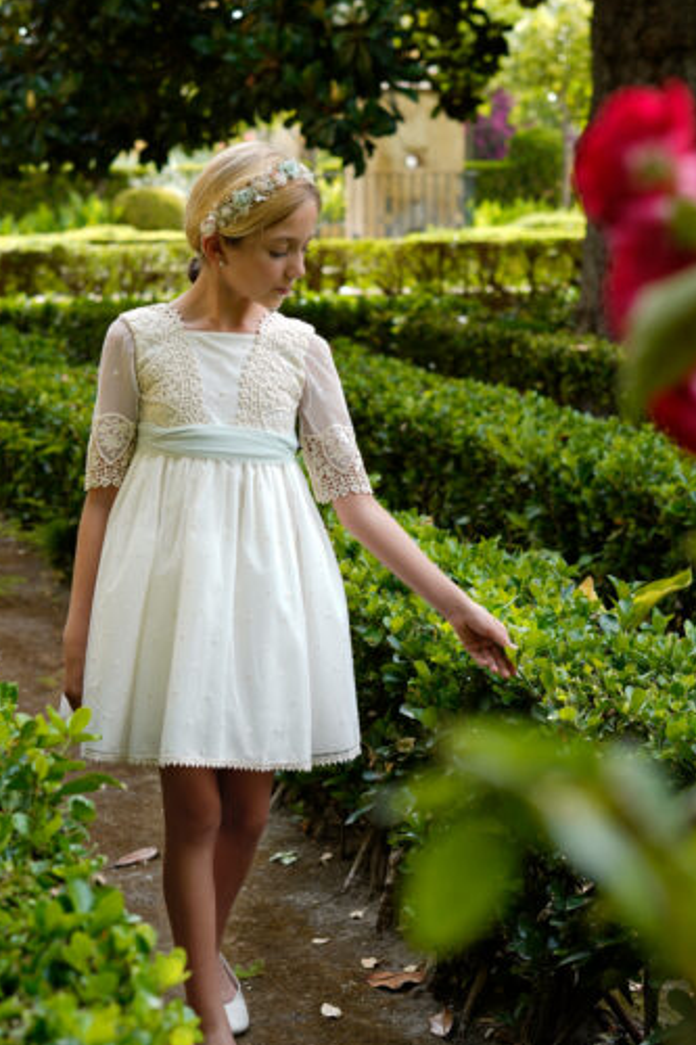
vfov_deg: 33.4
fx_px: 1741
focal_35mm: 60
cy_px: 566
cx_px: 337
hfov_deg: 22.6
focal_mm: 50
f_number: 3.5
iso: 80
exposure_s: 1/200
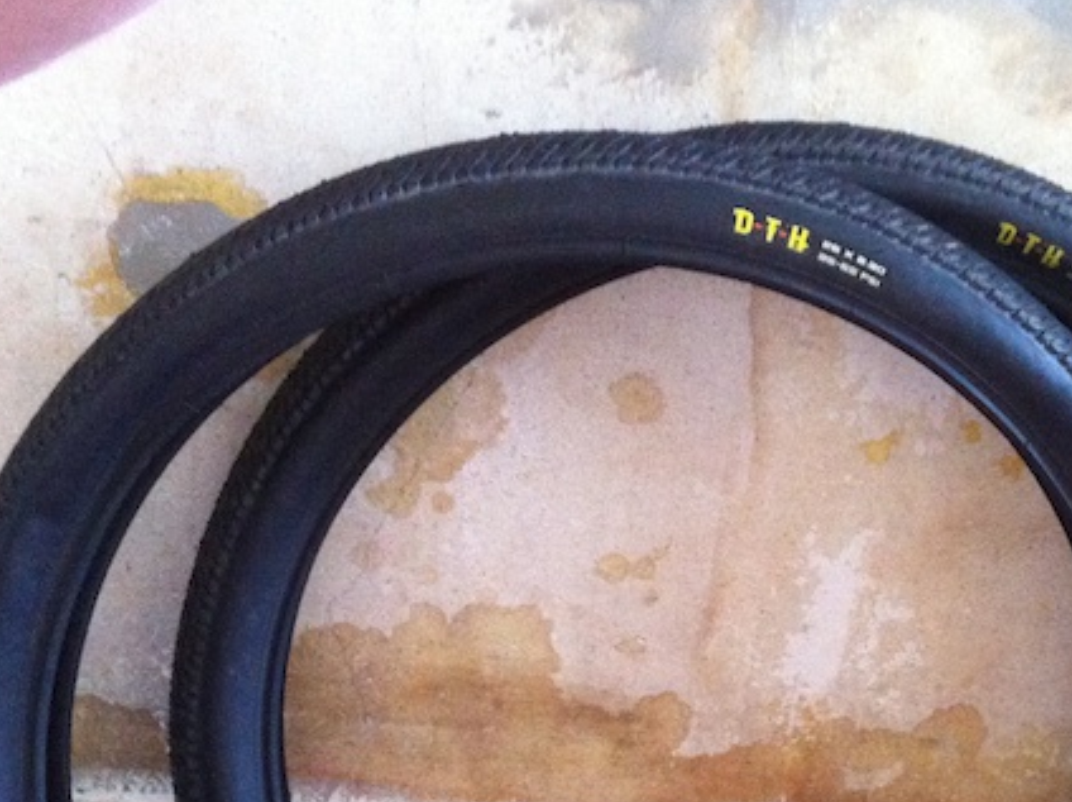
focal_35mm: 66
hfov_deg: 29.1
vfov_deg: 21.7
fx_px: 2042
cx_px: 771
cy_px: 731
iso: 500
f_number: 2.8
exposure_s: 1/17
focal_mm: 3.85
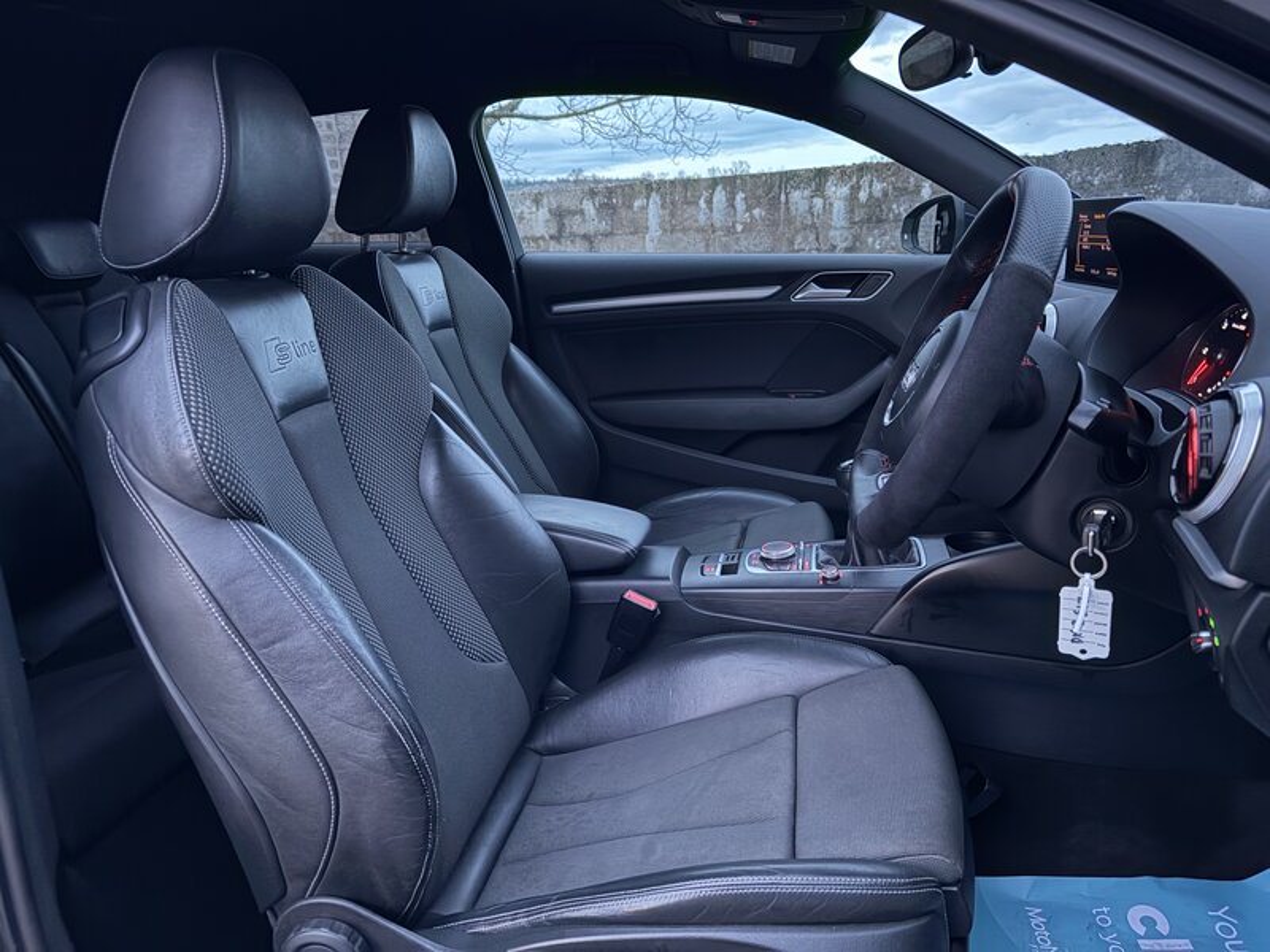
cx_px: 635
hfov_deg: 67.3
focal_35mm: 26
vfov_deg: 53.1
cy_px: 476
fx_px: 954
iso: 640
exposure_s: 1/15
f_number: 1.6
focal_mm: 5.96
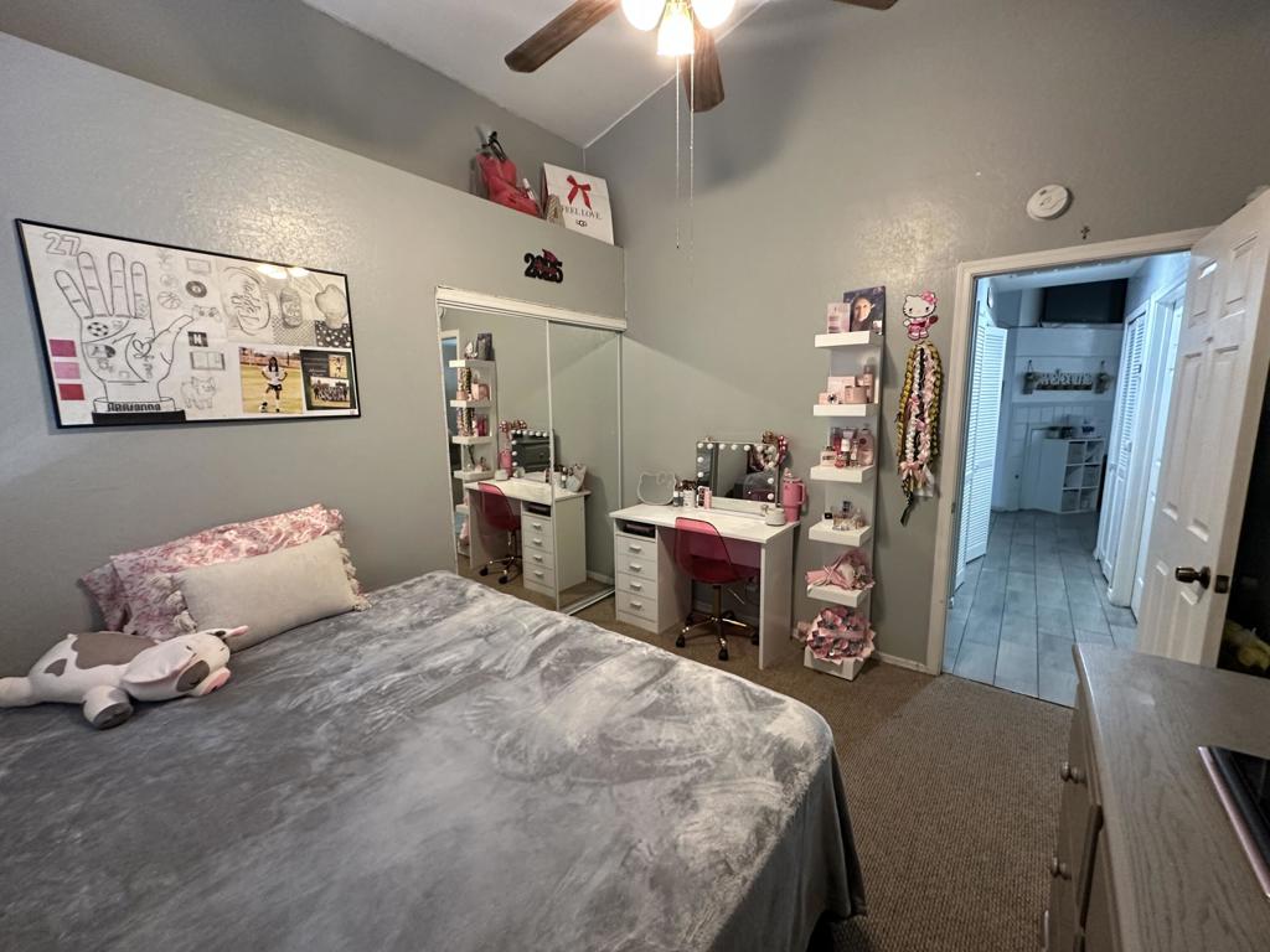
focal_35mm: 14
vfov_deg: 85.7
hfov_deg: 102.1
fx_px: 514
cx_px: 635
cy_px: 476
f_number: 2.2
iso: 400
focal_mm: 2.22
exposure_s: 1/60
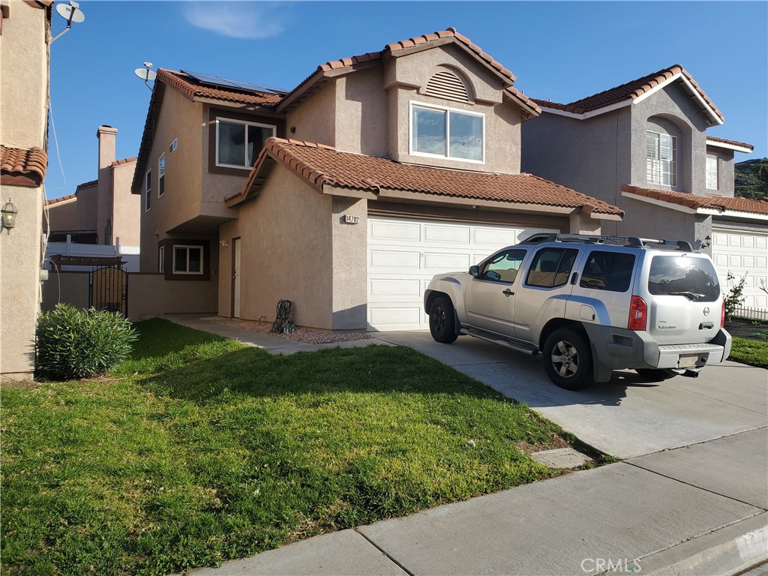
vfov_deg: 53.1
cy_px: 288
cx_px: 384
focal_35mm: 26
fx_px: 577
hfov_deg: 67.3
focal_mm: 4.3
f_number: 2.4
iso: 50
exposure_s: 1/1425
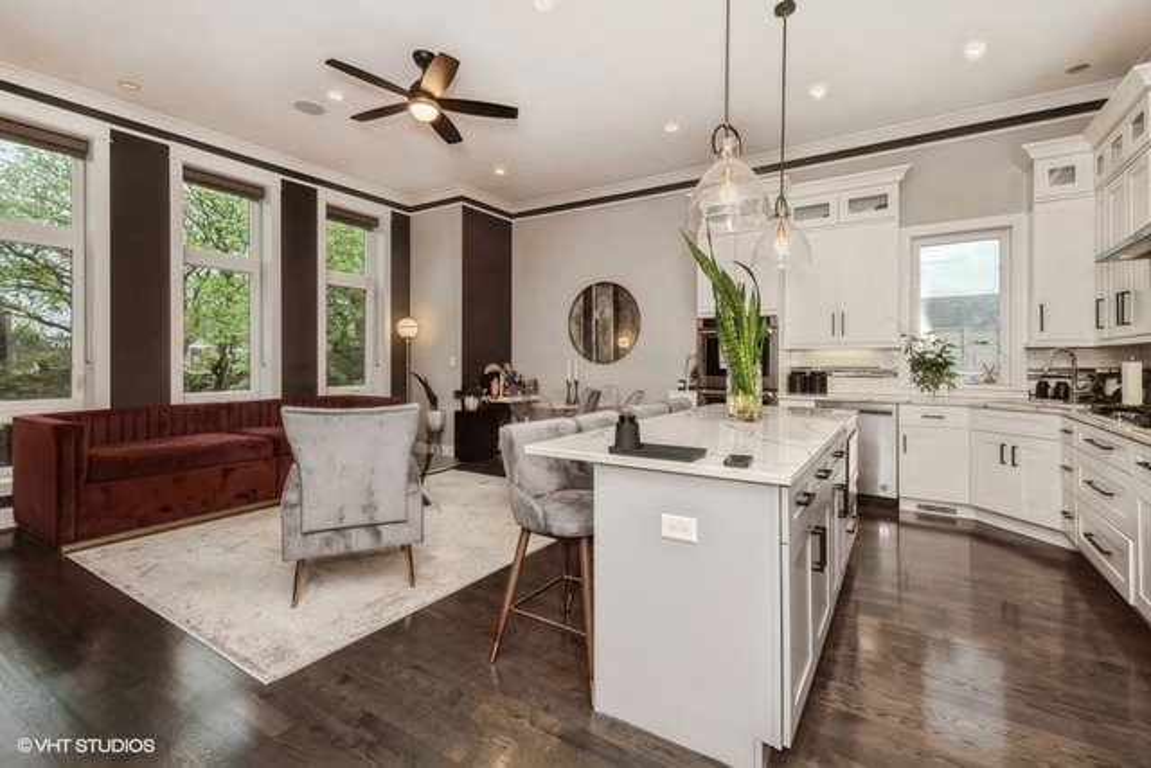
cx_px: 576
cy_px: 384
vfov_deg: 73.8
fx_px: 512
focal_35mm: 16
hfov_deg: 96.7
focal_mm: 16
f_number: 8
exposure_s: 1/100
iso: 200
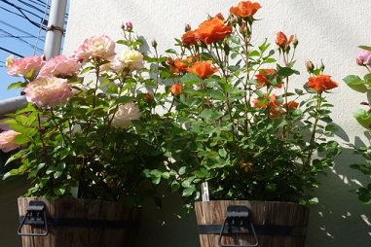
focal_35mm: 44
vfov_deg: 30.5
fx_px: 453
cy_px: 120
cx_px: 186
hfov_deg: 44.5
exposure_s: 1/400
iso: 80
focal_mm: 7.6
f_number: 4.1
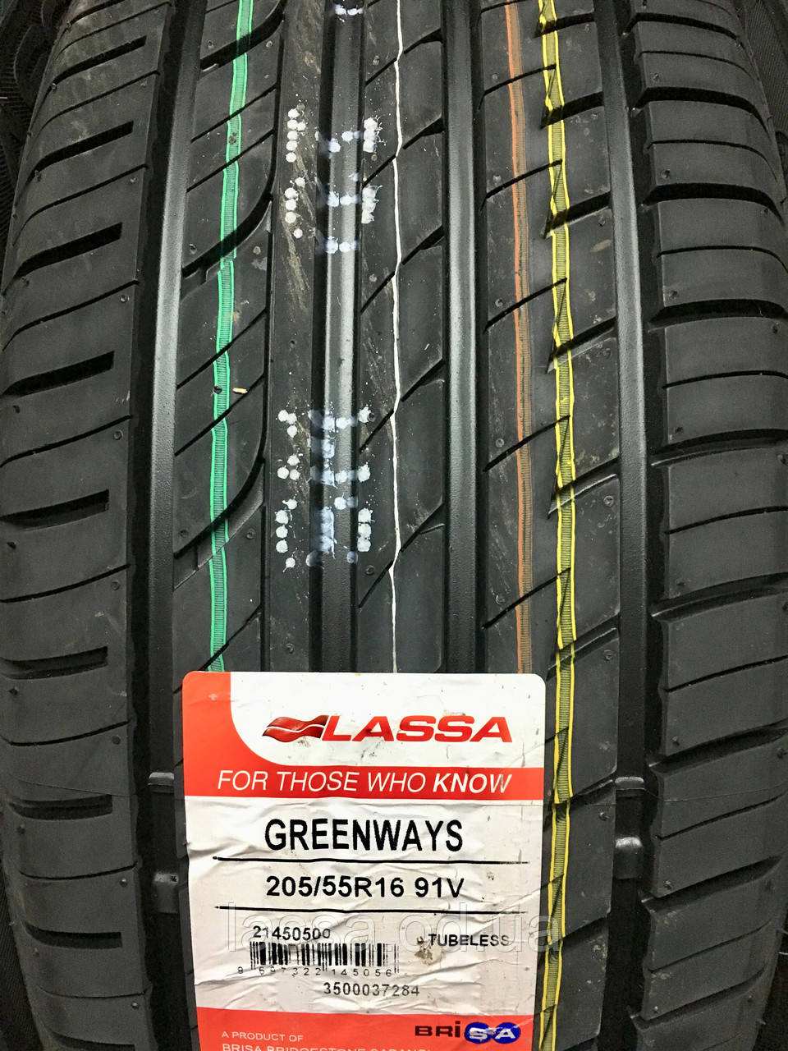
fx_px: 880
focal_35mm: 29
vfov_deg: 61.7
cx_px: 394
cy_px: 526
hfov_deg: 48.2
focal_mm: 4.15
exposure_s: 1/25
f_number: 2.2
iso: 200
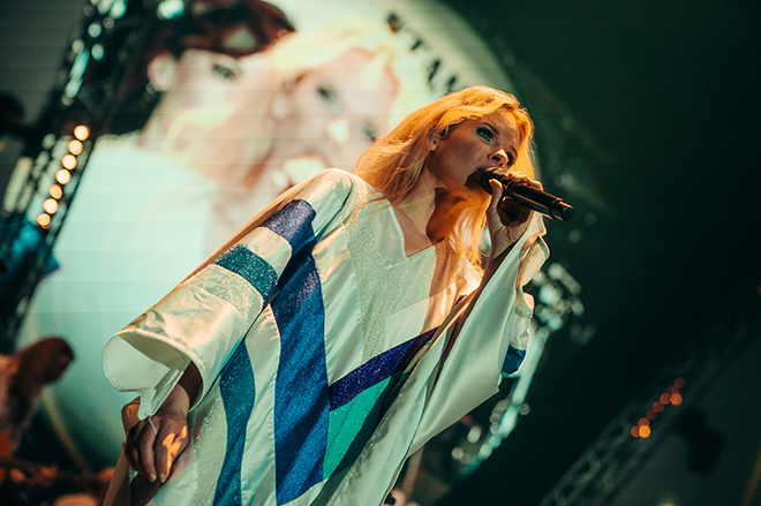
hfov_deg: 28.9
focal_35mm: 70
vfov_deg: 19.4
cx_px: 380
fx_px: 1479
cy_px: 253
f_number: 2.8
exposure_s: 1/500
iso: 1250
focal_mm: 70
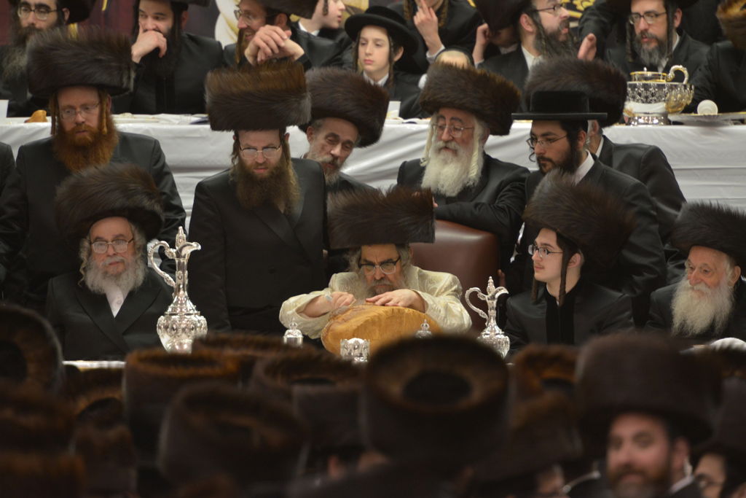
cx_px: 373
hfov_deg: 5.2
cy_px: 249
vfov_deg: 3.4
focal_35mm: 400
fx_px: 8289
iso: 1600
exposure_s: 1/100
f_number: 5.6
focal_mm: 400
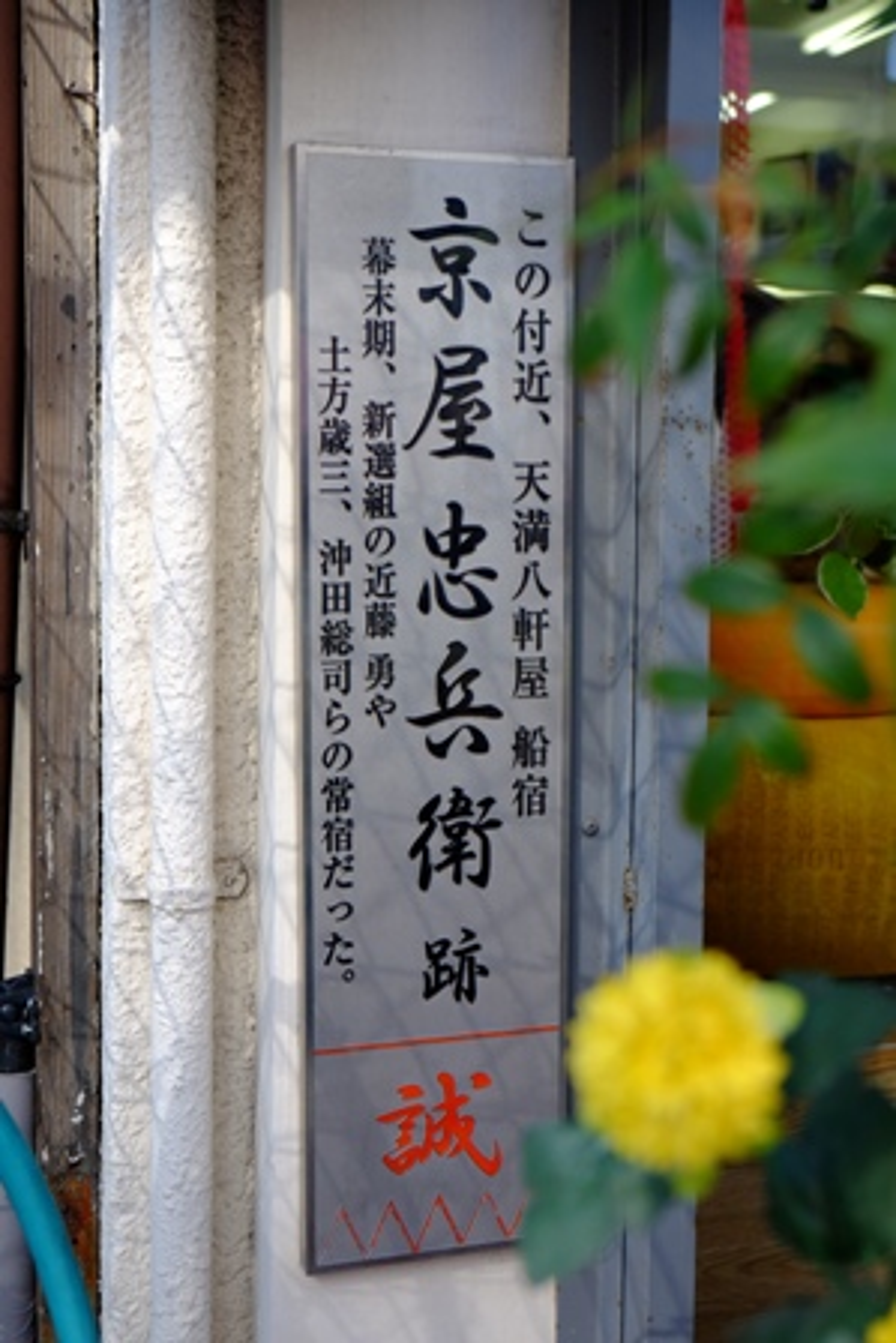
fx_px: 1604
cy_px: 672
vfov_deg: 45.4
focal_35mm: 43
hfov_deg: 31.2
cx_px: 448
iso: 200
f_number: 3.2
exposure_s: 1/210
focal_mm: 28.9
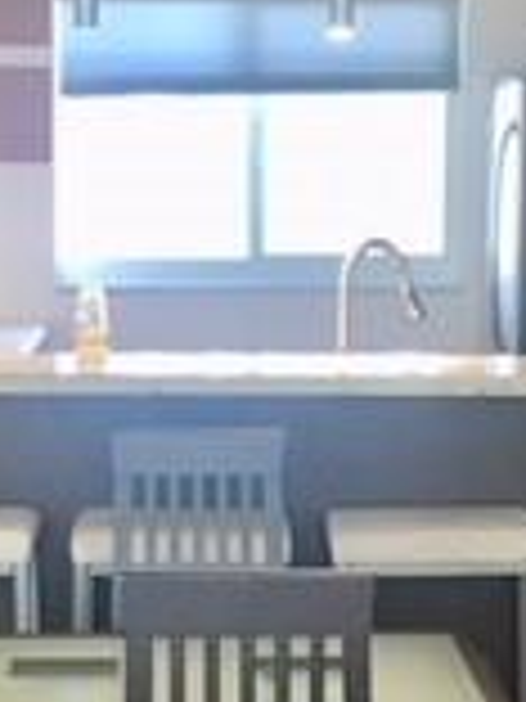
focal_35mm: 119
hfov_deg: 12.5
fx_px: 2411
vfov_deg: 16.5
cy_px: 526
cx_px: 270
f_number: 2.2
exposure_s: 1/30
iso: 125
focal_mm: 4.15
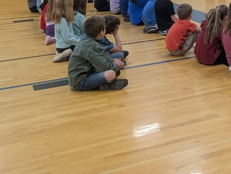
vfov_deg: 21.4
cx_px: 232
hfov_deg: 27.6
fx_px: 441
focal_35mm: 66
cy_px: -5
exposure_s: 1/68.7
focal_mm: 6.9
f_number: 1.68
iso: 22
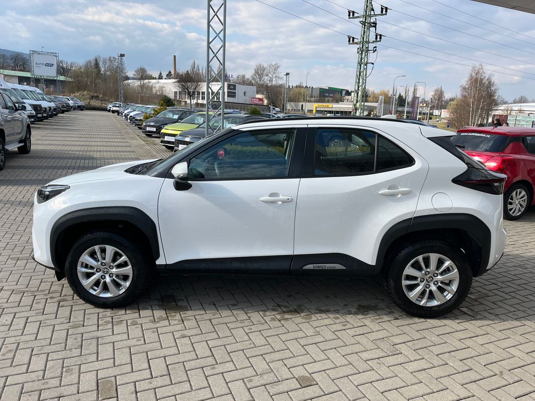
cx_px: 268
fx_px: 402
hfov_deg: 67.3
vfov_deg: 53.1
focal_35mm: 26
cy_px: 200
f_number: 1.6
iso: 50
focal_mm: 5.1
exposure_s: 1/2222
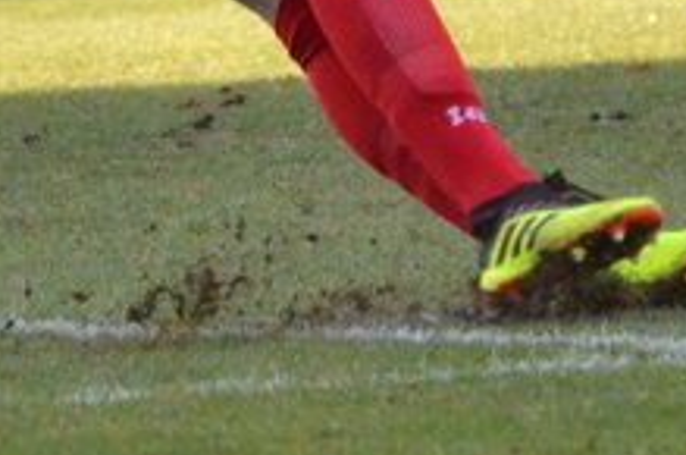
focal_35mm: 1192
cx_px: 47
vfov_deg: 1.1
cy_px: -406
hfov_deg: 1.7
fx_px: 22660
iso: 3200
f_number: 6.3
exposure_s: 1/2500
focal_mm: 145
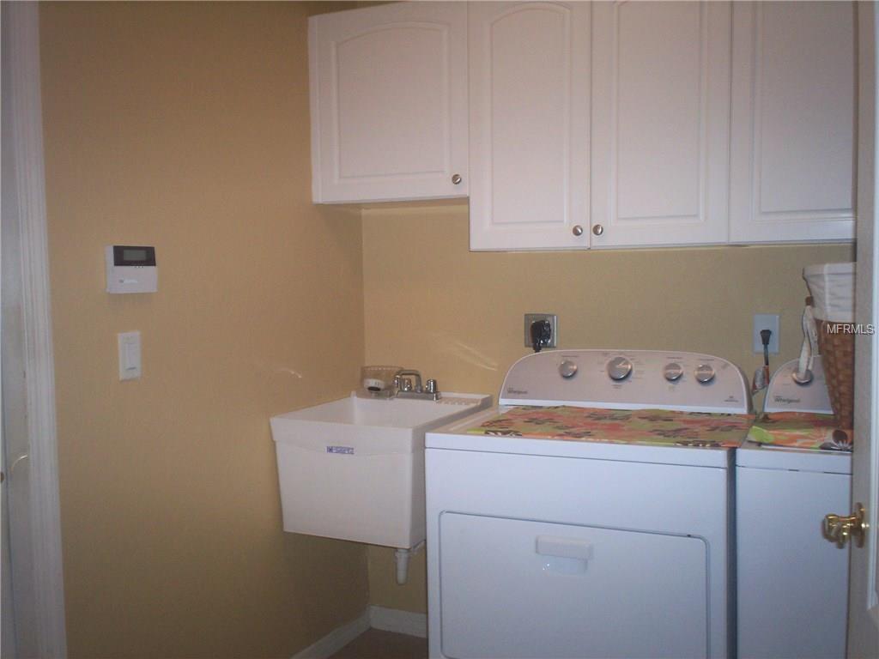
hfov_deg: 51.4
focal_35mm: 36
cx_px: 440
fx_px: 914
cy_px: 330
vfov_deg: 39.7
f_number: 4.5
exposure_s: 1/60
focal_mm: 6
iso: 140
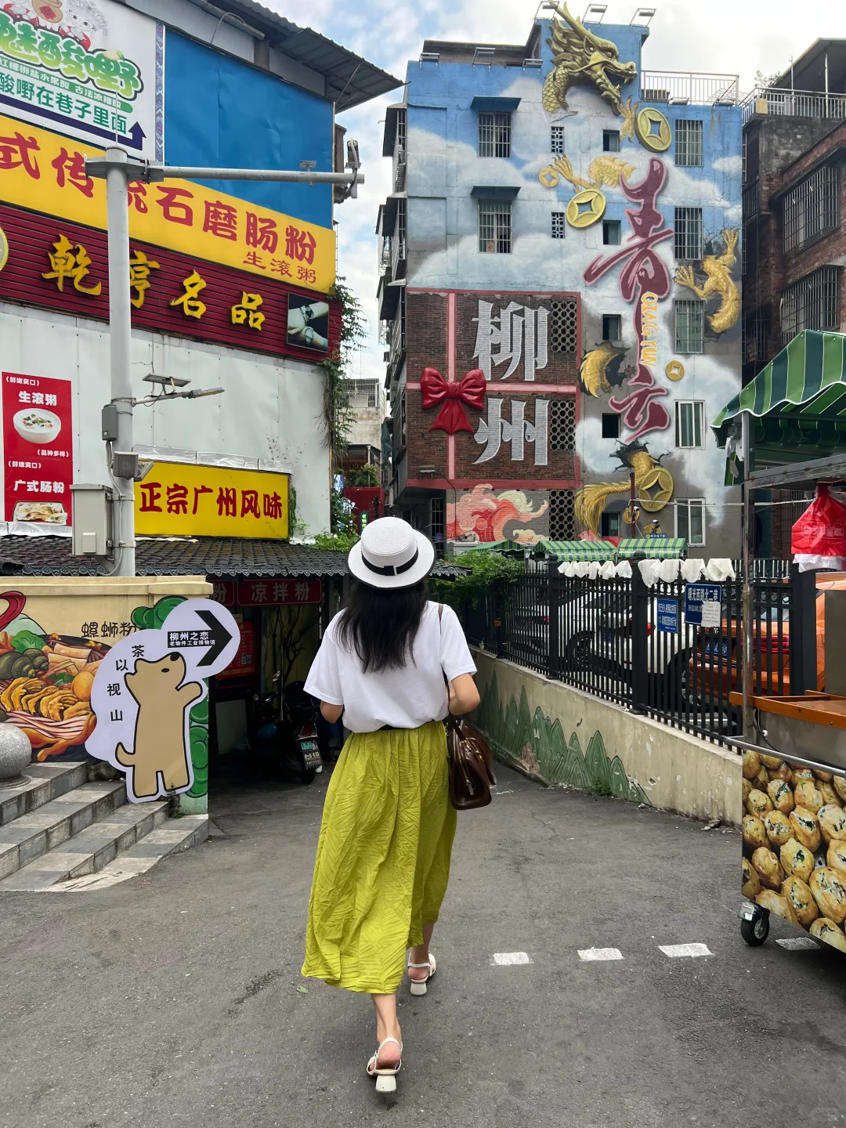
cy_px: 564
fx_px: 847
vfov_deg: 67.3
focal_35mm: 26
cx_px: 423
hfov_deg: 53.1
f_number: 1.5
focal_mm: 5.7
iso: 50
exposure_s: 1/506
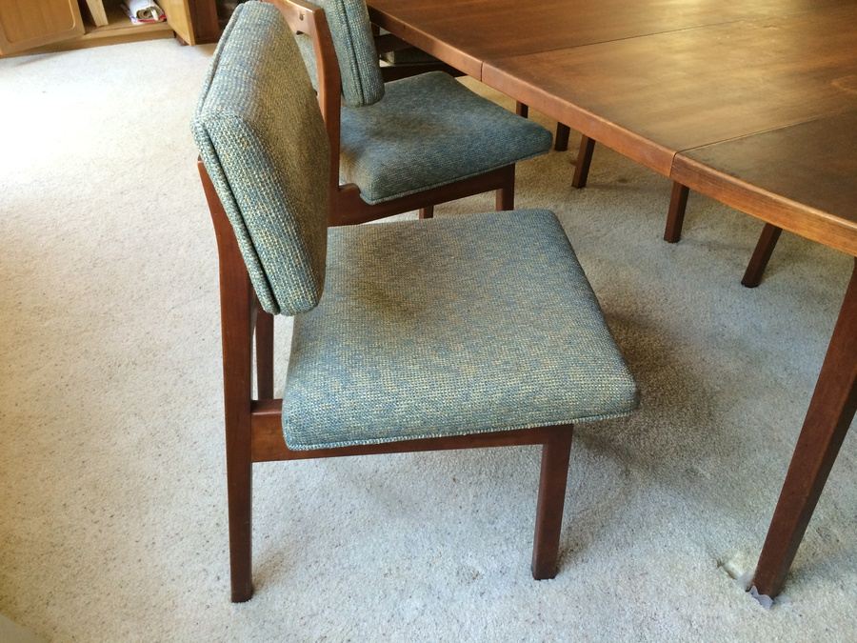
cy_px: 322
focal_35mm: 30
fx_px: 743
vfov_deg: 46.8
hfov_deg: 60.0
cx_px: 428
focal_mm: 4.12
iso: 100
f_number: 2.2
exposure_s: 1/30
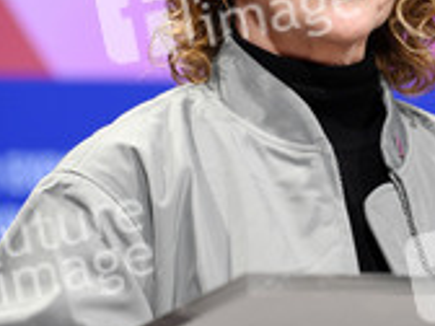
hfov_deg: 2.9
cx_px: 303
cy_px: 132
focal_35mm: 687
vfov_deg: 2.2
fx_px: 8633
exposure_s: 1/125
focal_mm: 300
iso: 3200
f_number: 5.6
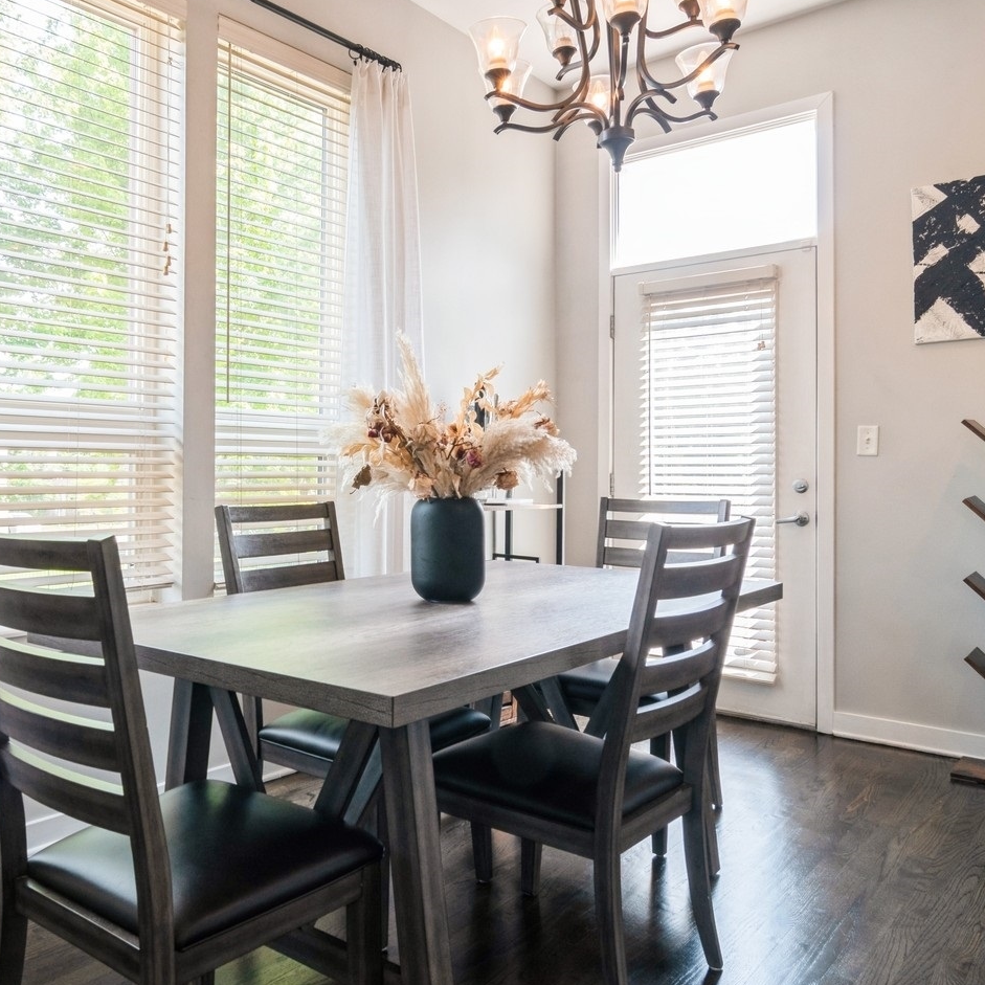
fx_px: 837
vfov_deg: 60.9
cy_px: 484
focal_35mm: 26
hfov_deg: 60.2
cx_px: 374
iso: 200
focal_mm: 12
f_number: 8
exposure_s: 1/13
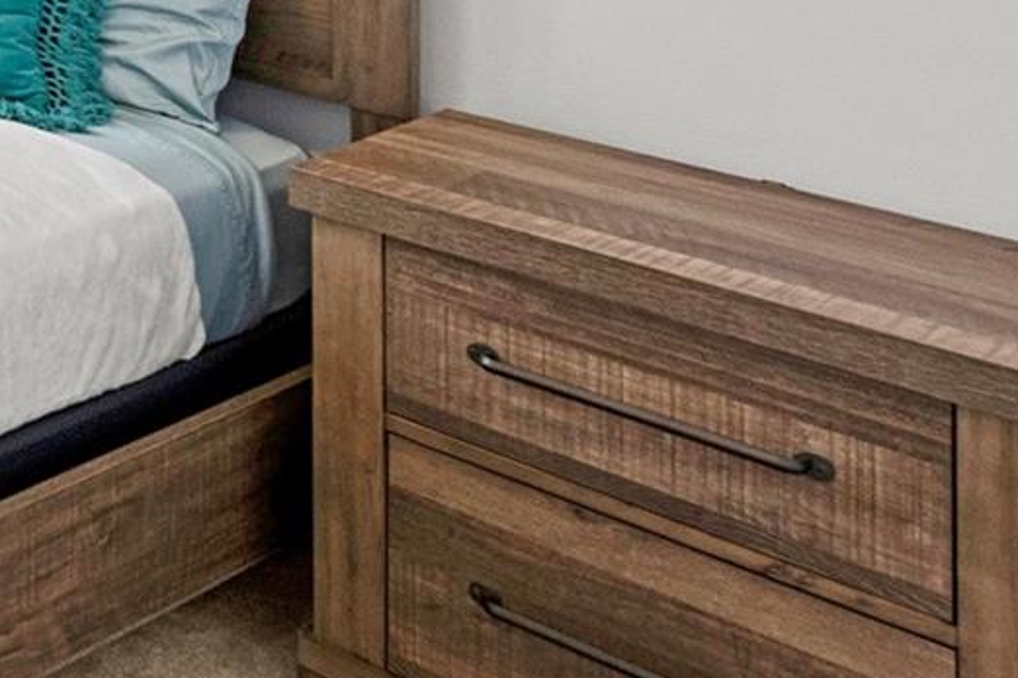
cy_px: -446
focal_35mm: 55
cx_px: -893
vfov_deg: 19.9
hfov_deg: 21.0
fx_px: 1555
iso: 640
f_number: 8
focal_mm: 14
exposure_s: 1/80
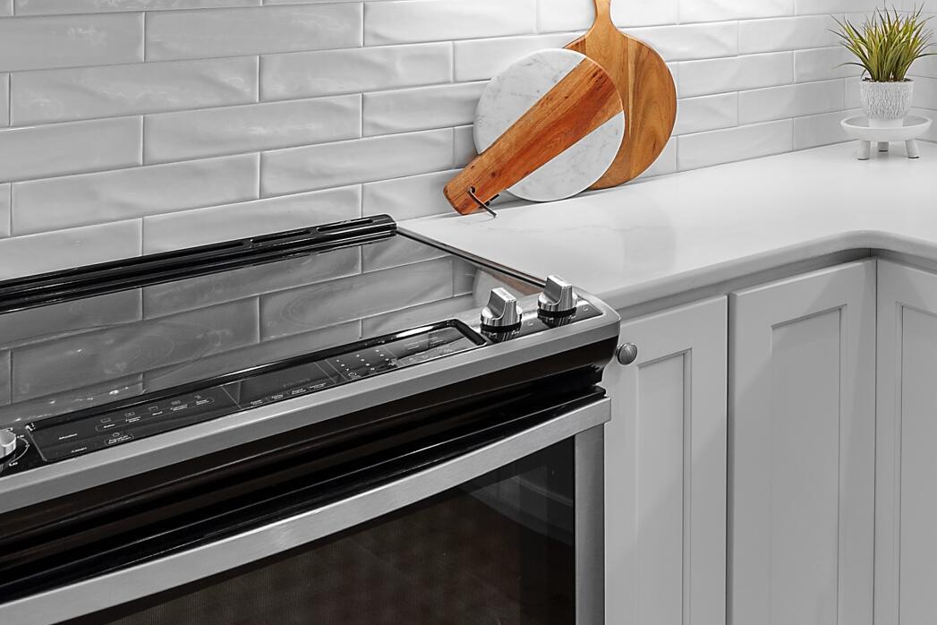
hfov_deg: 37.9
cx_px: 1027
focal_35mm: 43
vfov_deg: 29.0
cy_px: -16
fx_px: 1119
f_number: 4.5
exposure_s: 1/13
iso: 100
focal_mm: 10
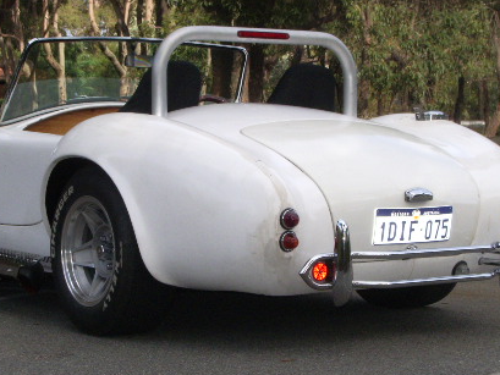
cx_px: 197
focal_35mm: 97
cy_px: 165
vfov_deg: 15.2
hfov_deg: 20.2
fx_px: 1401
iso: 160
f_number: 5.6
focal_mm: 10.2
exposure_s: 1/400
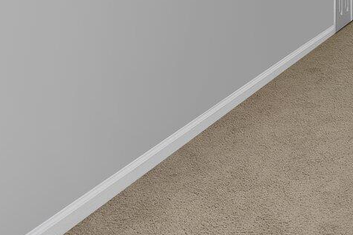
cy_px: -73
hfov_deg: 23.2
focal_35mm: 73
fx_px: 716
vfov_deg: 17.5
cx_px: 504
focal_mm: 17
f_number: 4
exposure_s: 1/15
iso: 250
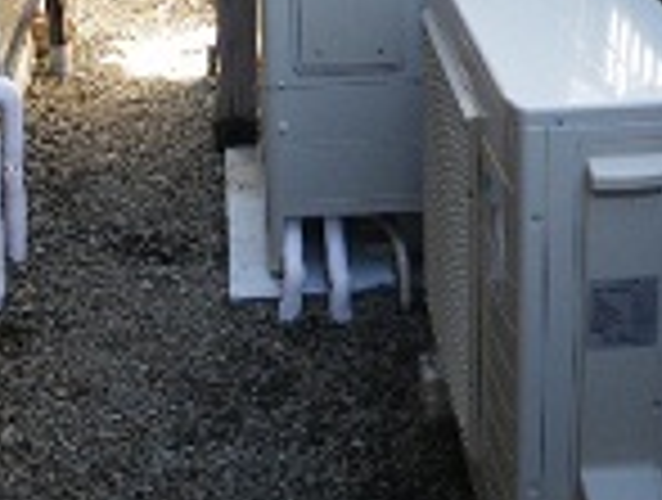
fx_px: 1457
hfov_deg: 25.6
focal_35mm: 76
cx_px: 302
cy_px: -27
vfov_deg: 18.8
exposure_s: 1/50
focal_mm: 5
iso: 64
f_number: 3.5
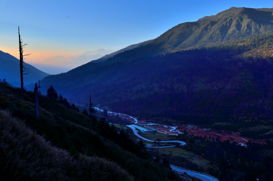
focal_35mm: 32
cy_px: 103
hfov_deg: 59.1
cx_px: 150
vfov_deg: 41.2
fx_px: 240
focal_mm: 15
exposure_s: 1/125
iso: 200
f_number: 14
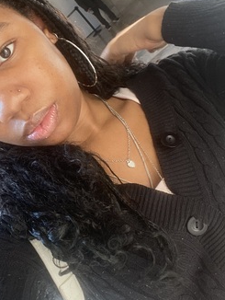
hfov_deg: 31.4
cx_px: 82
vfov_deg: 41.2
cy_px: 135
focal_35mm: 46
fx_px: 398
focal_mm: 2.71
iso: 100
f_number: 2.2
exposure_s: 1/116
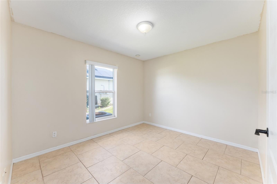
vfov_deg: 81.2
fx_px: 108
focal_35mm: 14
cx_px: 138
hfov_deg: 104.3
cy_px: 92
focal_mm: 14
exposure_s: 1/8
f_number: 7.1
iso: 400
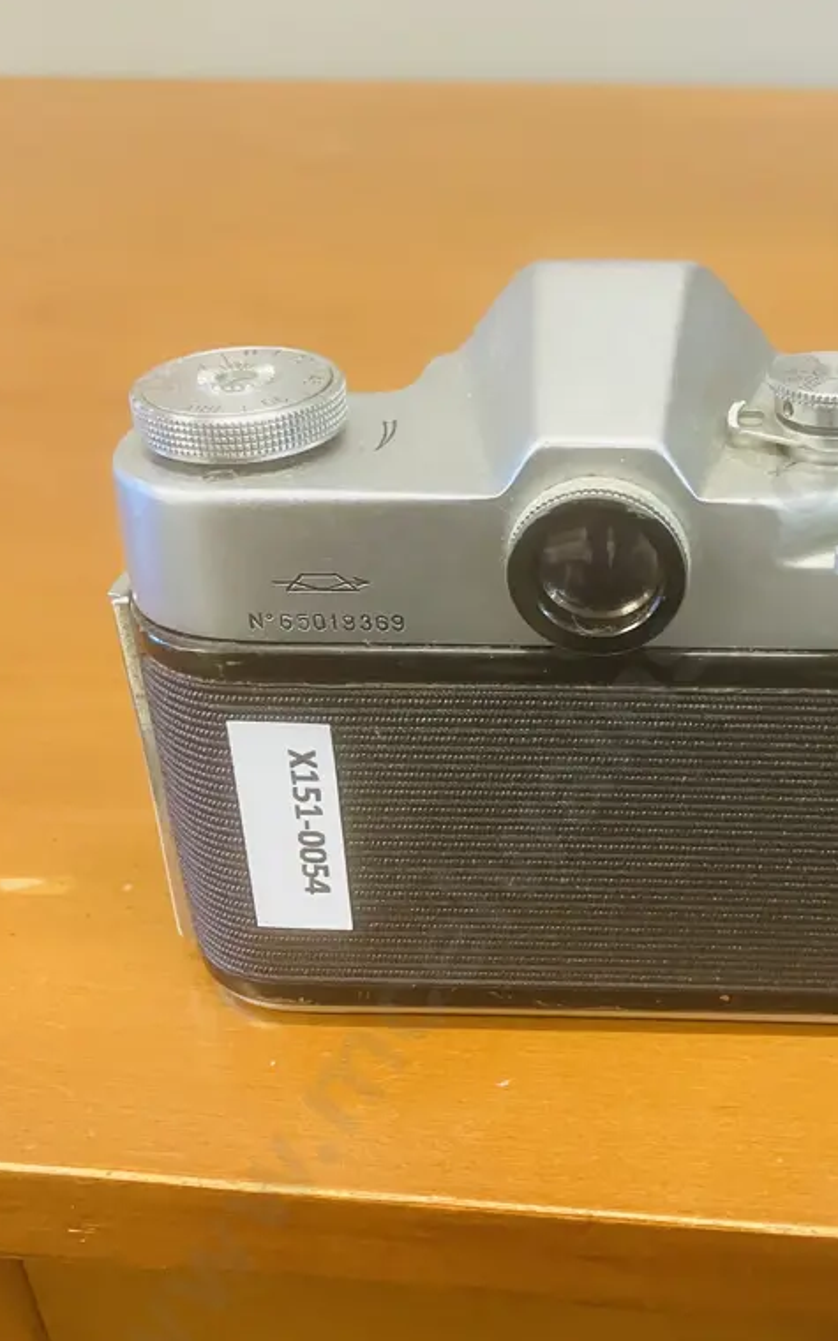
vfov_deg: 49.3
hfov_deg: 31.2
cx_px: 663
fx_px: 1462
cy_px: 667
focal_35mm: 40
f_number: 1.8
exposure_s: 1/50
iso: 320
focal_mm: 3.99
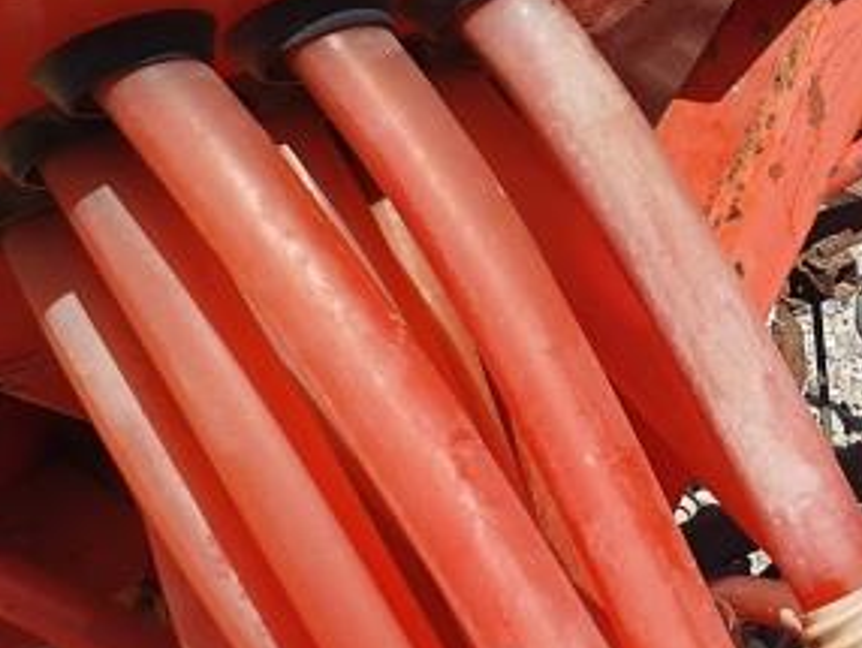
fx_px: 2318
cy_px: 371
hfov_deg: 20.7
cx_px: 769
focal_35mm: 93
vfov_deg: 15.9
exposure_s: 1/1792
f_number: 2.4
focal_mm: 4.32
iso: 50
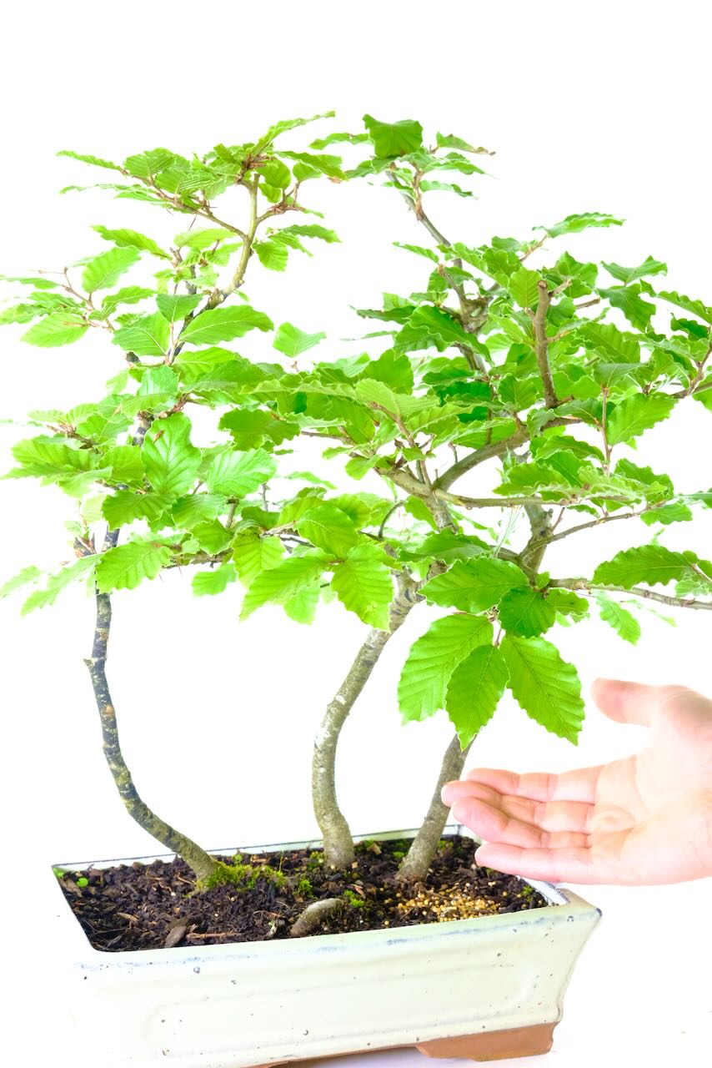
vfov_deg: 33.9
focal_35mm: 59
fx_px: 1749
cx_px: 356
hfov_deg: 23.0
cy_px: 534
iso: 3200
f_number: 8
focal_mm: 39.3
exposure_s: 1/30
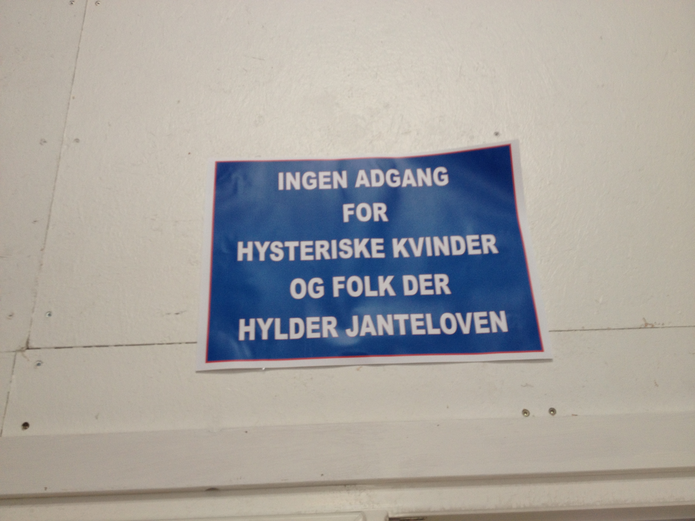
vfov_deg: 40.7
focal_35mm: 35
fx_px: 703
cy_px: 260
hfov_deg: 52.6
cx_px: 348
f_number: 2.4
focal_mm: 4.28
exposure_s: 1/20
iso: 50
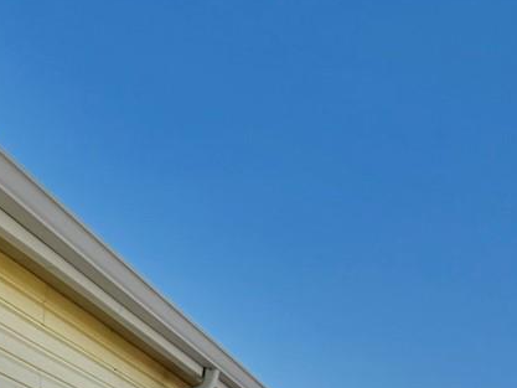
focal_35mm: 92
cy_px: 669
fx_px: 1374
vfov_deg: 14.4
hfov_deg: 17.4
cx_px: -412
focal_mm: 6.76
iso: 80
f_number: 1.78
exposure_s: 1/4608
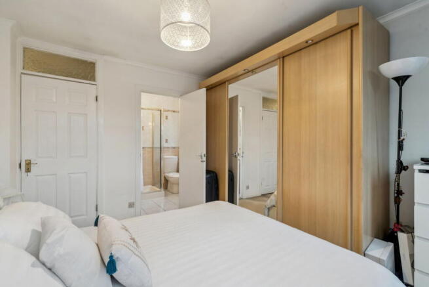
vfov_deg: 73.8
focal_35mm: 16
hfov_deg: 96.7
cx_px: 214
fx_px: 191
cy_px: 144
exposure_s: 1/20
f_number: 9
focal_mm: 16
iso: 400
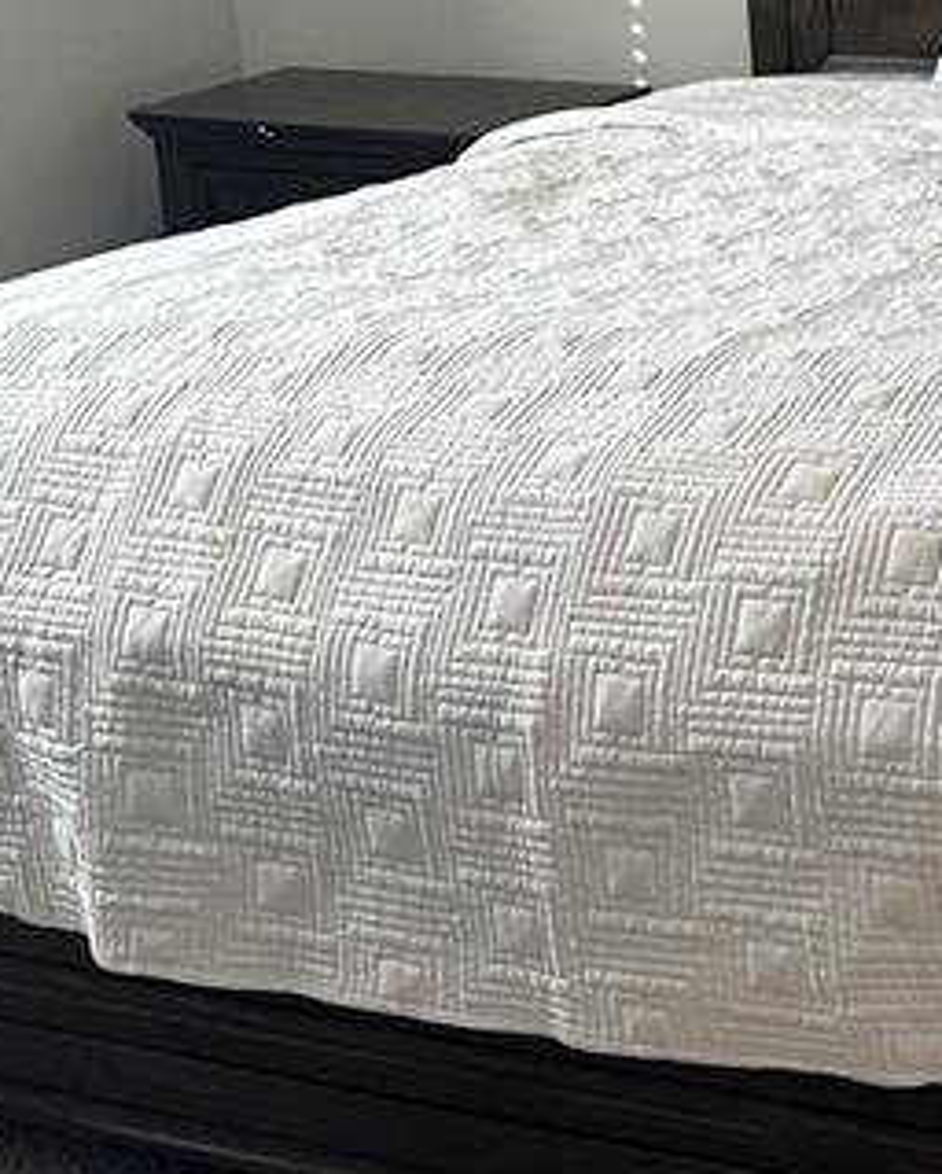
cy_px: 294
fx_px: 3061
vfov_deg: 21.5
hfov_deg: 16.7
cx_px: 1159
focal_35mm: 88
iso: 100
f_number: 1.78
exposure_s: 1/120
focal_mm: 6.86
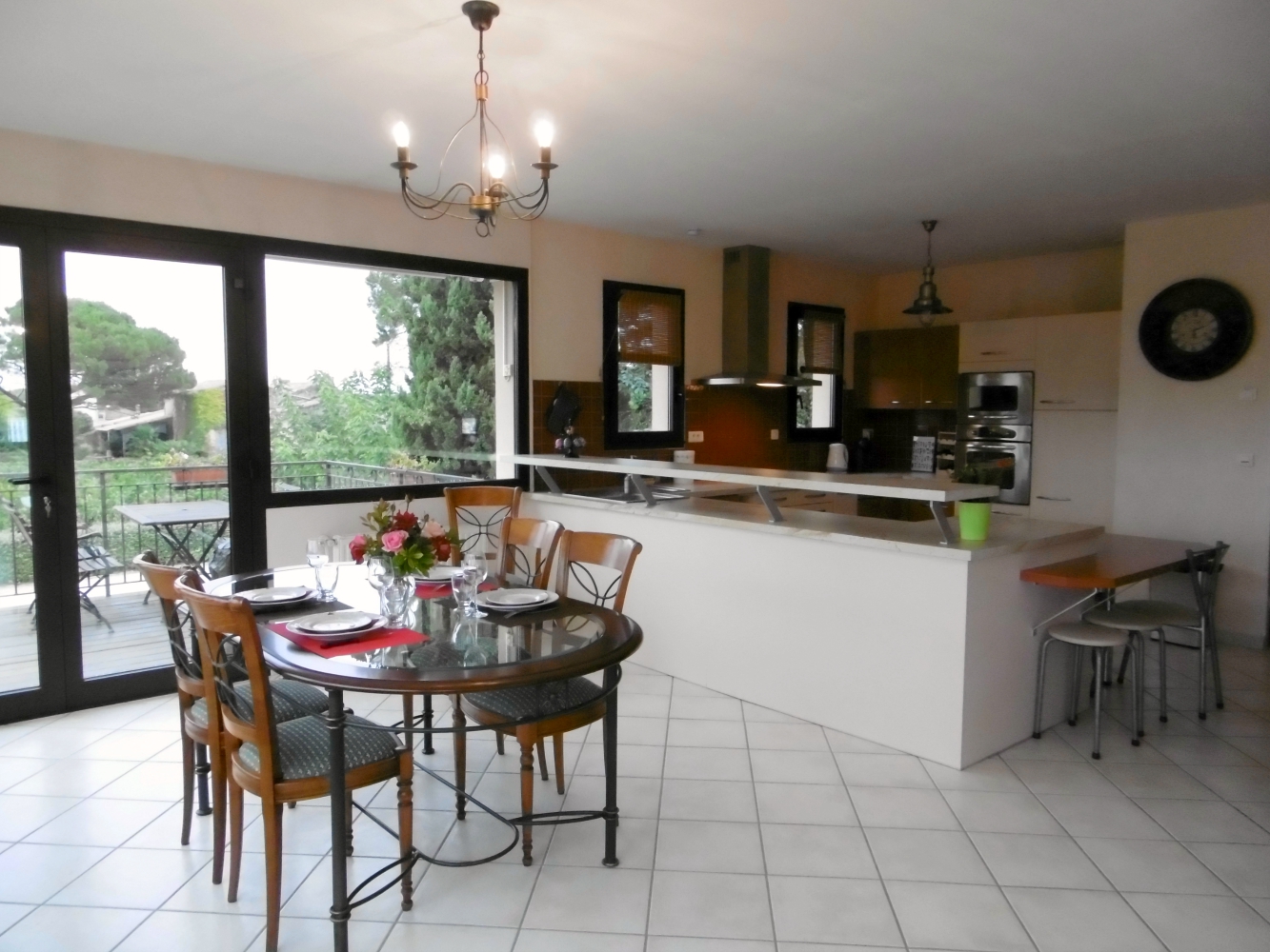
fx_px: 881
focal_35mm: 24
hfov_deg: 71.6
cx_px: 635
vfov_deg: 56.8
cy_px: 476
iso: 640
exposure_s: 1/160
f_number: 3.1
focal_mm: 4.3
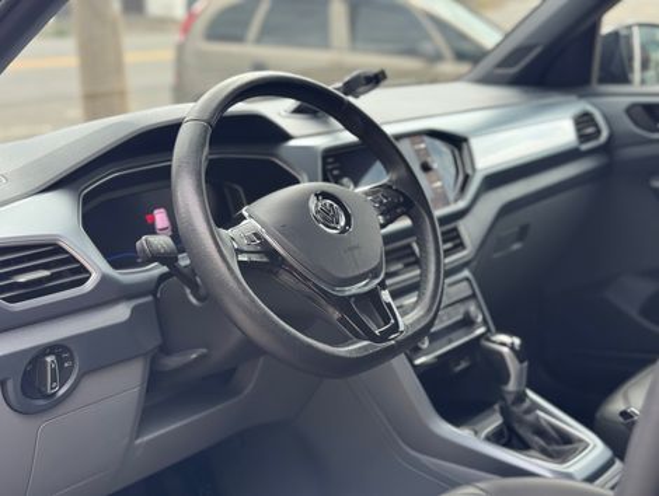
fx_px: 915
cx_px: 330
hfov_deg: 39.6
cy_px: 248
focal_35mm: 48
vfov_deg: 30.3
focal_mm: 6.76
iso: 64
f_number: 1.78
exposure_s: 1/242
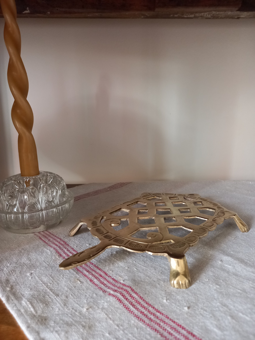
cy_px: 170
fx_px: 246
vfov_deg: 69.4
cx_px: 128
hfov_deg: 54.9
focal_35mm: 25
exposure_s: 1/20
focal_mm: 4.6
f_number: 2
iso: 500
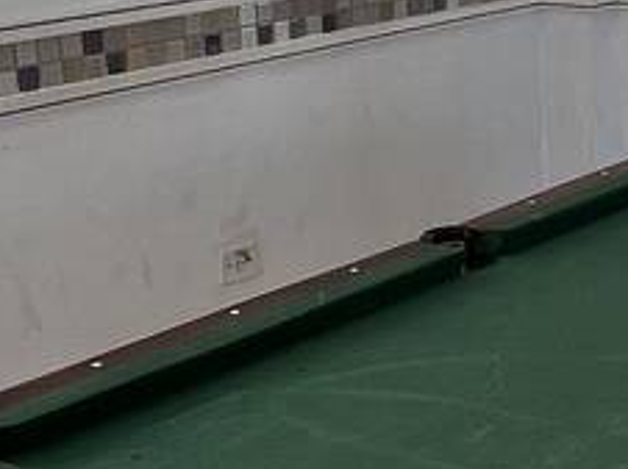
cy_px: 117
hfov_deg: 22.0
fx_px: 1504
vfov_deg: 17.6
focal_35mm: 83
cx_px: 731
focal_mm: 1.57
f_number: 1.8
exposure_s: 1/99
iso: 40
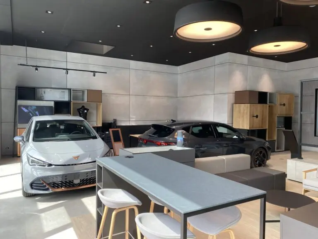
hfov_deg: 67.3
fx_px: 239
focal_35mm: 26
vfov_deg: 53.1
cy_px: 120
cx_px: 159
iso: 40
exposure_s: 1/121
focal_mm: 4.25
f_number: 1.8
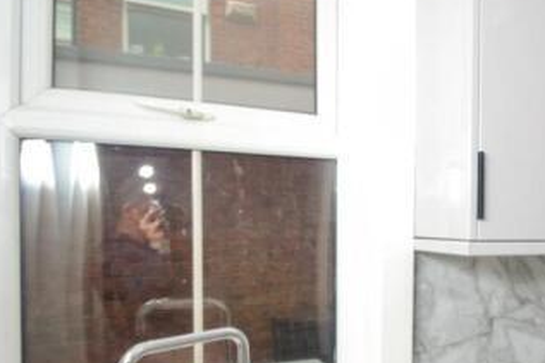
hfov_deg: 49.6
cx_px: 541
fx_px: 469
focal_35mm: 31
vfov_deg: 39.4
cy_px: 323
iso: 400
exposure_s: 1/100
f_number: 6.3
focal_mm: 10
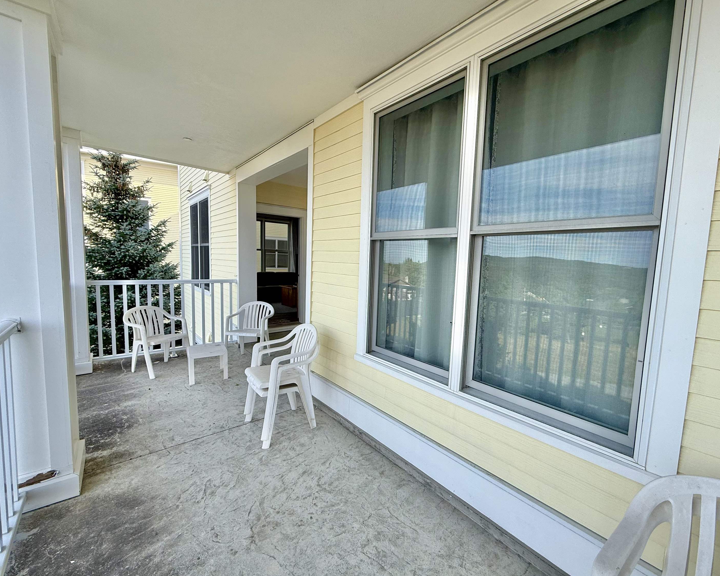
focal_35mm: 15
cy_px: 291
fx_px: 320
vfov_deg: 84.0
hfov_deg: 96.6
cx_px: 386
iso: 50
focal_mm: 2.22
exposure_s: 1/368
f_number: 2.2
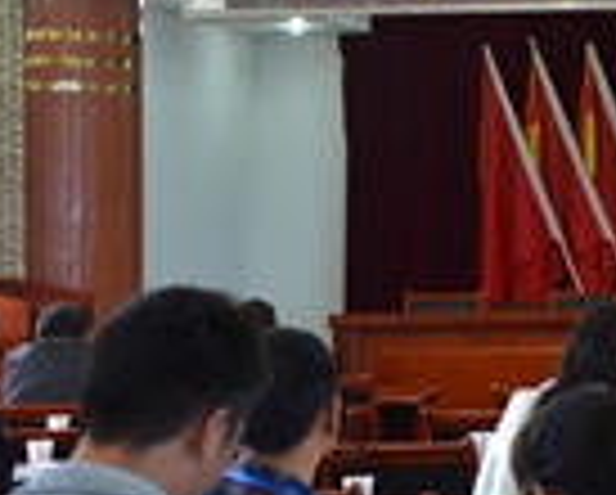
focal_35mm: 133
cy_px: 110
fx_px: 2428
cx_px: 967
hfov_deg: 13.5
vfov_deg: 11.6
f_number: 4
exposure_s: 1/50
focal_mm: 26
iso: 800
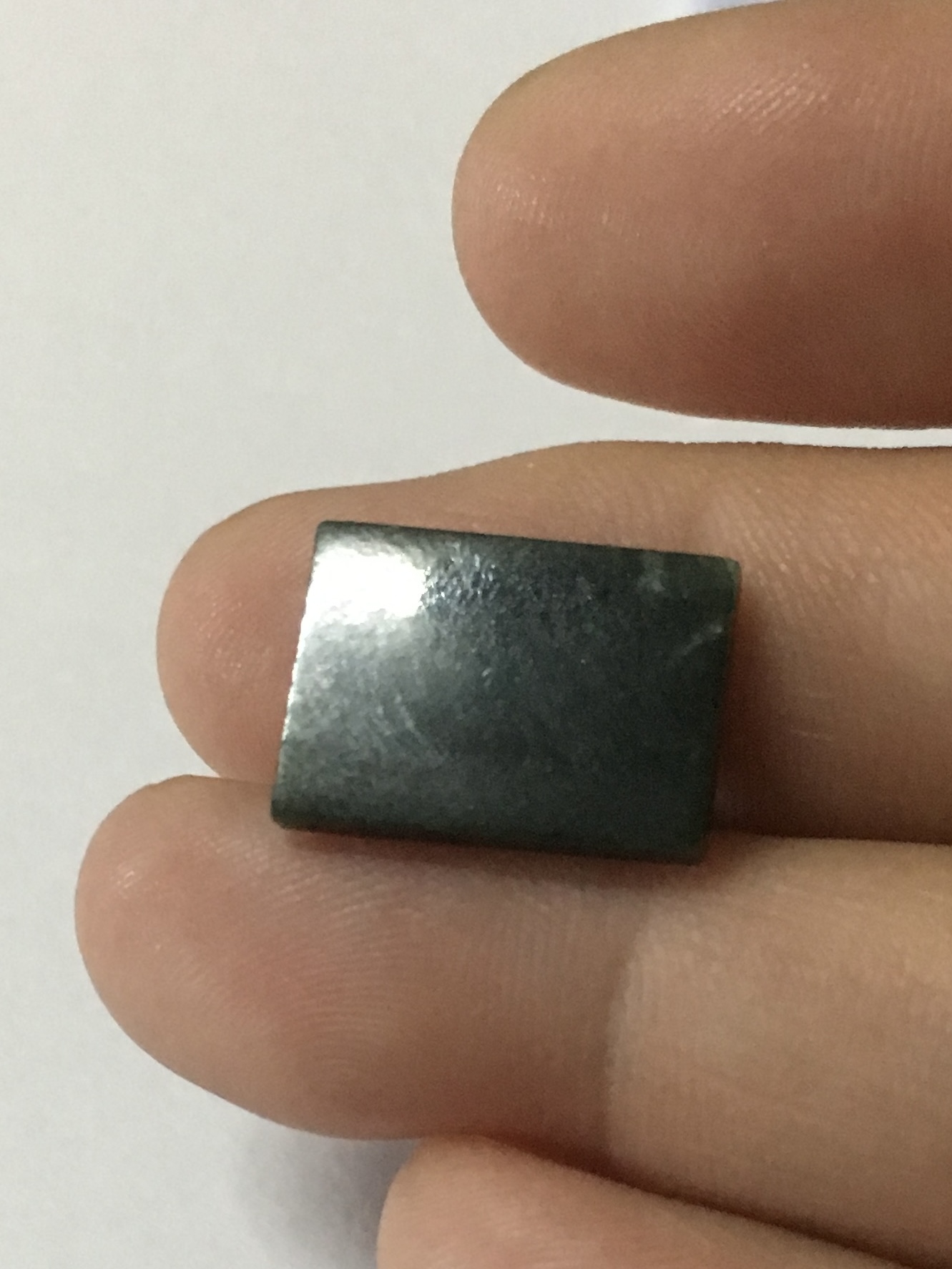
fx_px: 1064
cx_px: 476
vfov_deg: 61.7
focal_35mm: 29
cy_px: 634
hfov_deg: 48.2
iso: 250
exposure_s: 1/25
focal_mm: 4.15
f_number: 2.2
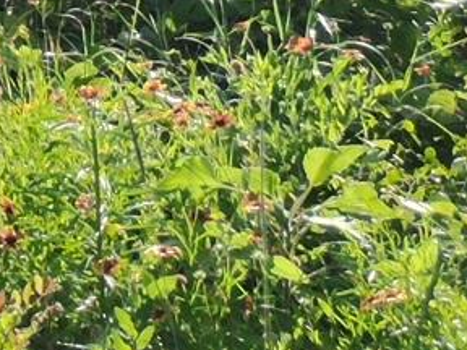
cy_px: -708
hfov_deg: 9.7
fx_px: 2266
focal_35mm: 168
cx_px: -816
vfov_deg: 7.7
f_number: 1.7
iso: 110
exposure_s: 1/4000
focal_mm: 6.72
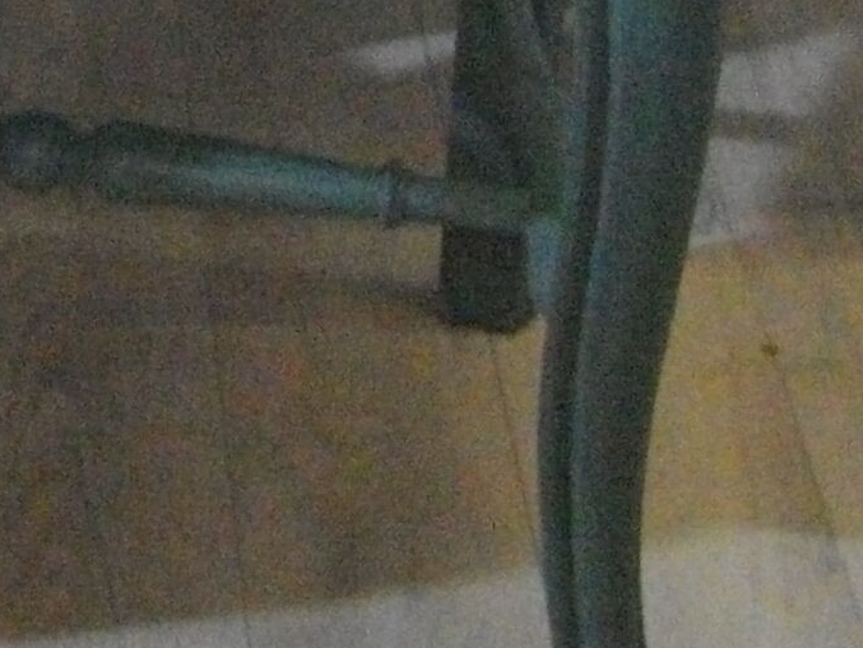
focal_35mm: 167
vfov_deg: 8.2
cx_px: -636
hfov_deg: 11.1
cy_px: -925
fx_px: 4164
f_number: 2.9
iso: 680
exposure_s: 1/50
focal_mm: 5.7
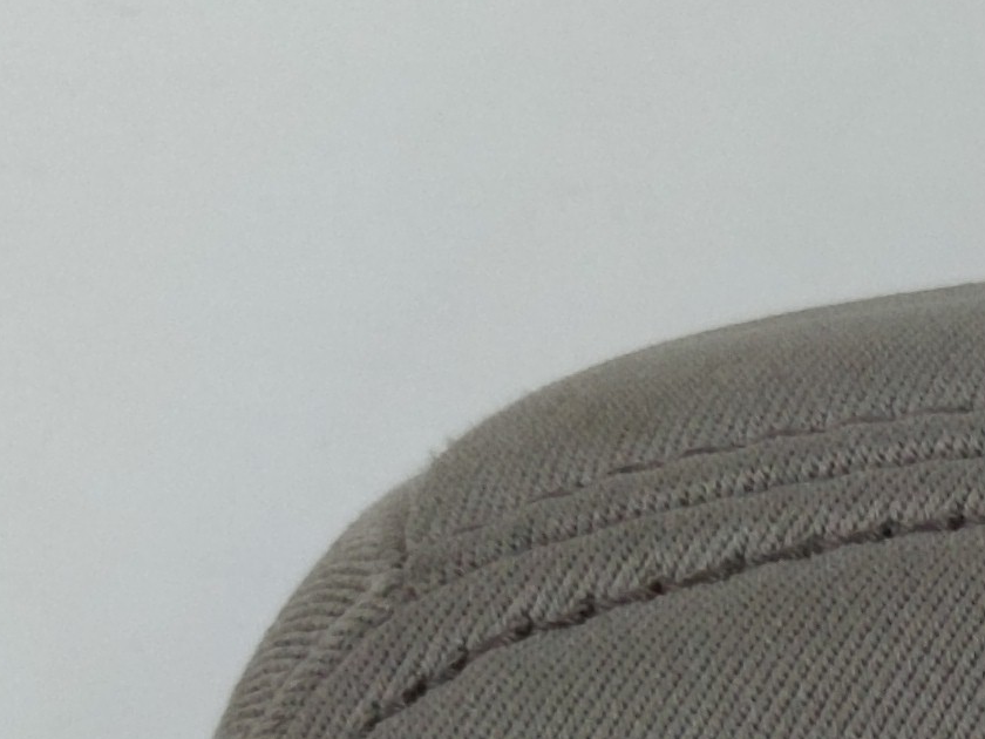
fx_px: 3415
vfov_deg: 11.0
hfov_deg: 13.5
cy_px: 1571
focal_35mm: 120
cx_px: 2108
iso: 61
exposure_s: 1/110
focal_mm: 4.38
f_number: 1.73
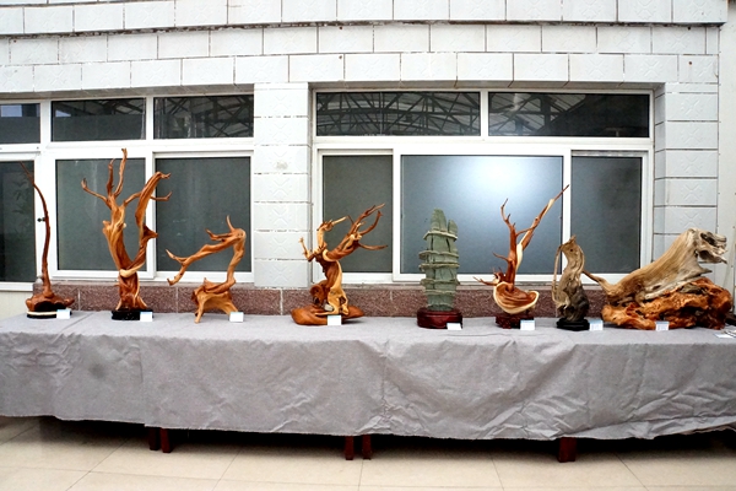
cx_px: 368
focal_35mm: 27
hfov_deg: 67.4
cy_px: 246
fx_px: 552
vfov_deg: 47.9
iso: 6400
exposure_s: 1/500
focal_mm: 18
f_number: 8
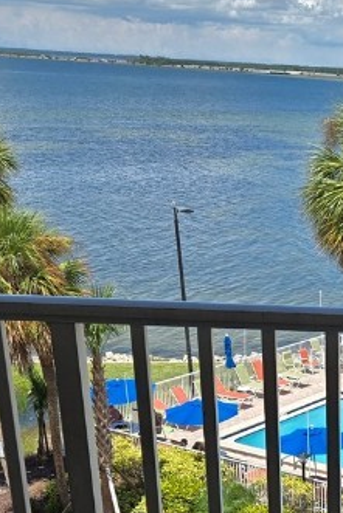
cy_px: 496
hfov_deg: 17.1
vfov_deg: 26.1
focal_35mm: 74
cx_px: 472
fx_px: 1056
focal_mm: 5.4
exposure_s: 1/1677
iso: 25
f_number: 1.8
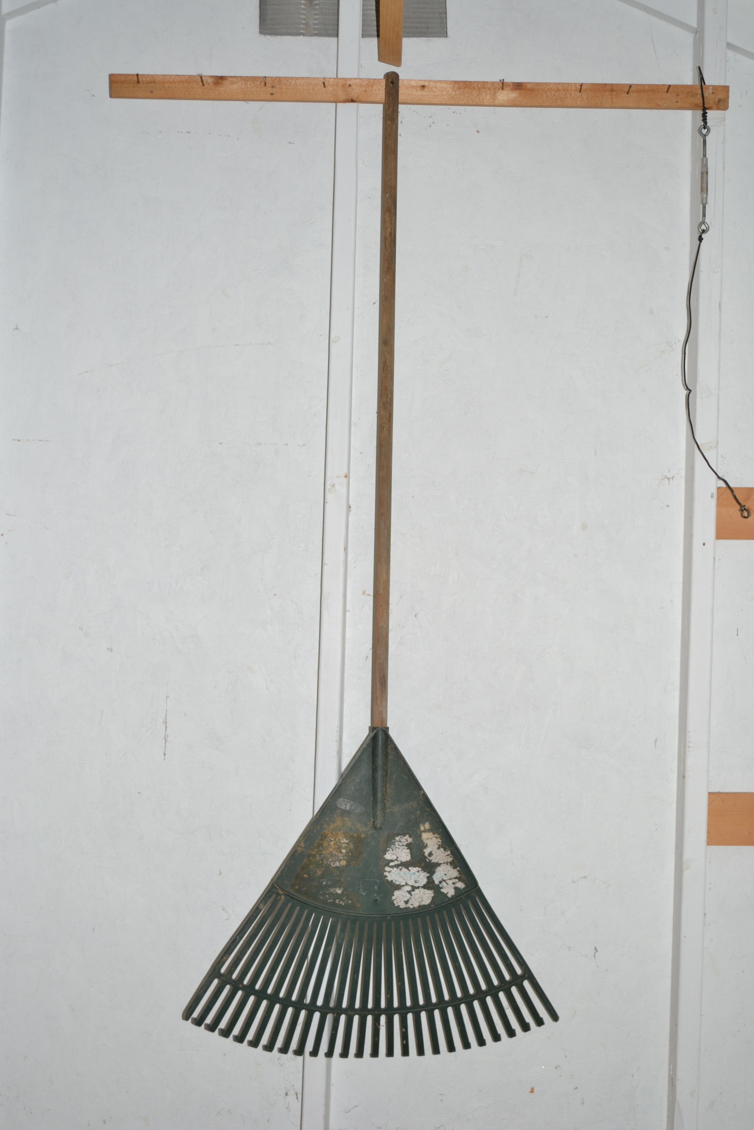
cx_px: 377
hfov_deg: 25.8
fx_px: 1649
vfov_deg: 37.9
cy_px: 565
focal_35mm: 52
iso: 200
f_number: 5.6
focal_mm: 35
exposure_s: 1/200
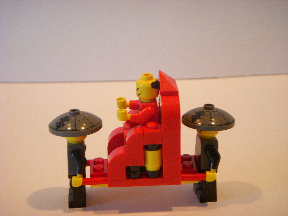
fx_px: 948
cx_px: 144
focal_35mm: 114
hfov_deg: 17.3
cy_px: 108
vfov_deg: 13.0
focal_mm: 18.9
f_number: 4.2
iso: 200
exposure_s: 1/25
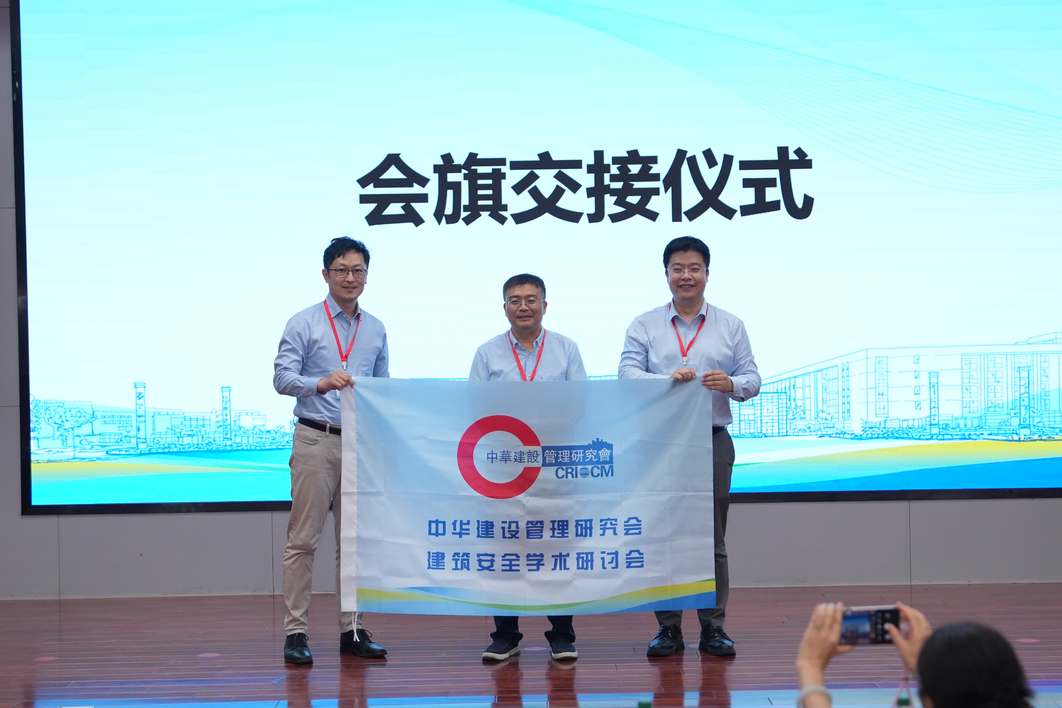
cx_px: 531
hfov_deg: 28.1
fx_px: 2124
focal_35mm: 72
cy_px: 354
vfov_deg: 18.9
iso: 1000
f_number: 2.8
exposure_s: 1/400
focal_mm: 48
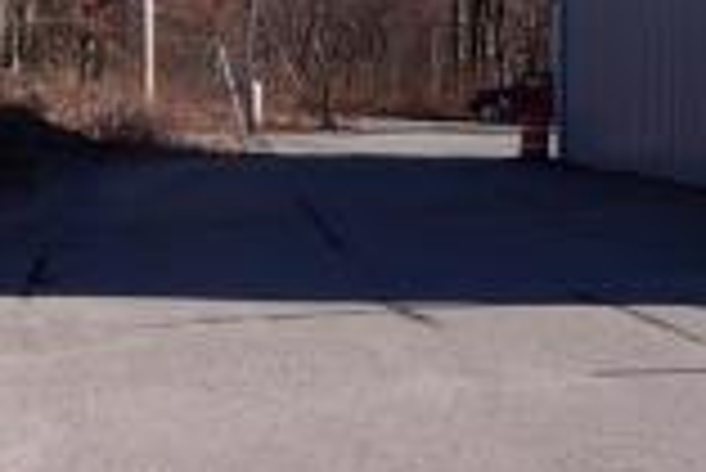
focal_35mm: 74
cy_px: 90
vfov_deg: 18.3
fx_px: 1453
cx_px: 423
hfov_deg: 27.3
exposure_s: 1/50
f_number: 10.8
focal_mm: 5.1
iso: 80
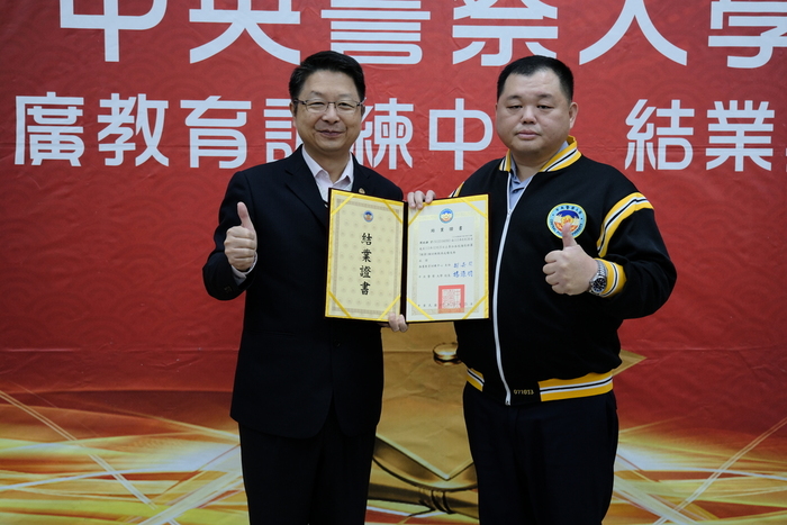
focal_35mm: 33
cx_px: 394
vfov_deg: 40.0
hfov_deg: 57.2
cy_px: 262
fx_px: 722
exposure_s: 1/75
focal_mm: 22.3
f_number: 4
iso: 800
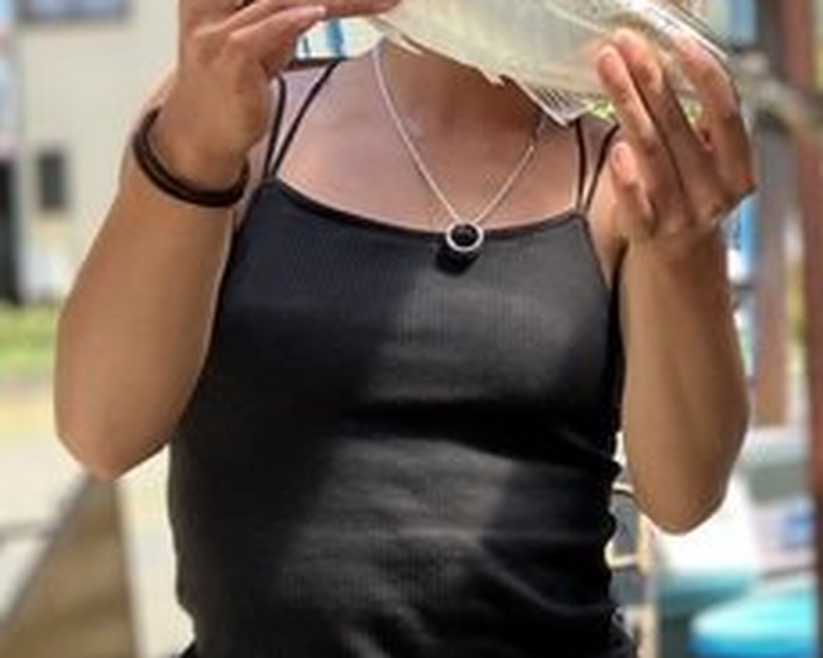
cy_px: 232
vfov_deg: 20.1
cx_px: 1141
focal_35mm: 76
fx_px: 1851
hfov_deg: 21.9
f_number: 1.8
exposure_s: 1/322
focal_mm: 3.99
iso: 20
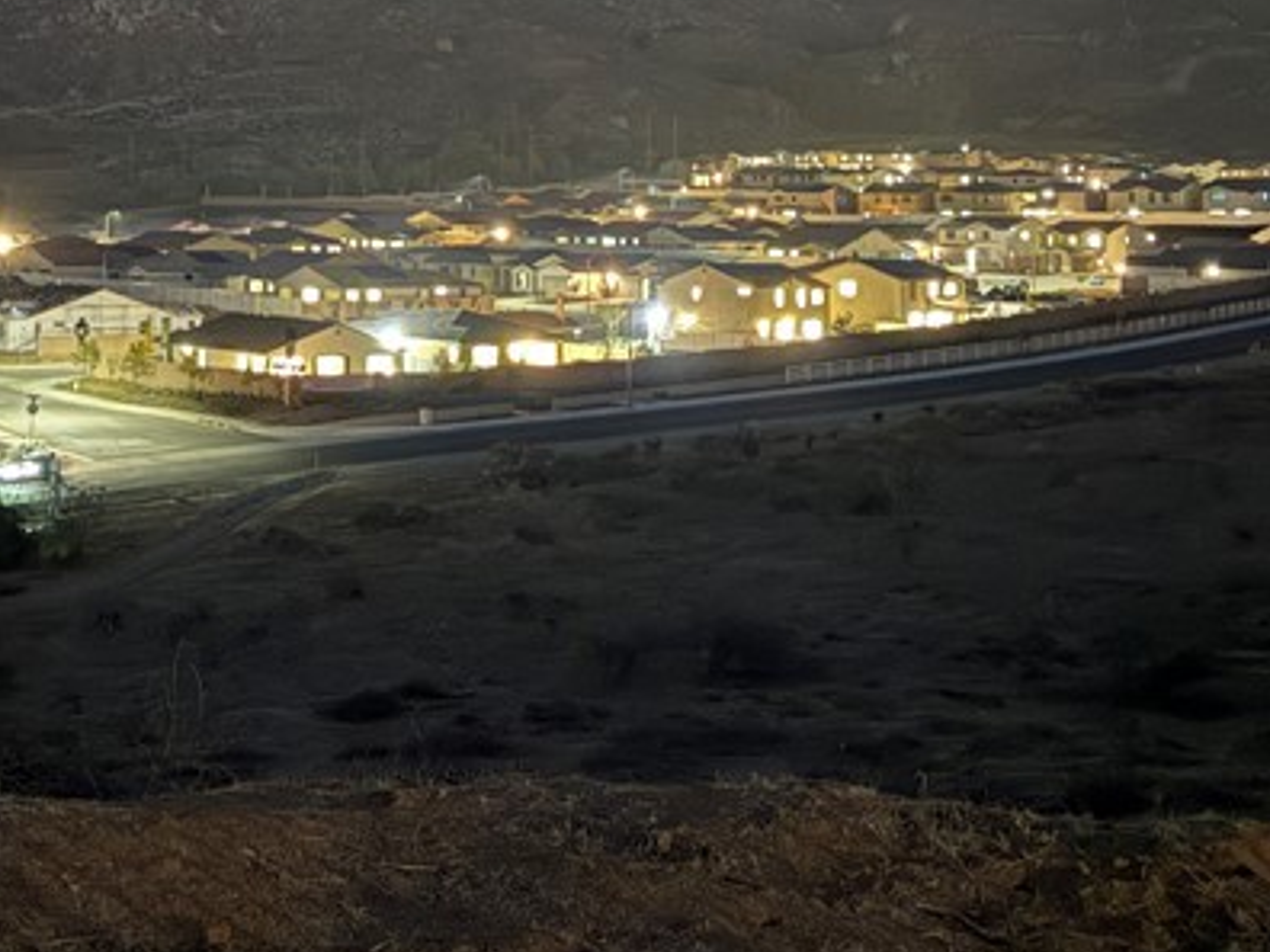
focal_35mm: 62
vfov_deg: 22.7
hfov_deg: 30.8
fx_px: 2275
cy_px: 0
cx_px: 350
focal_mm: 6.76
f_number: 1.78
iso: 4000
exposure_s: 1/2
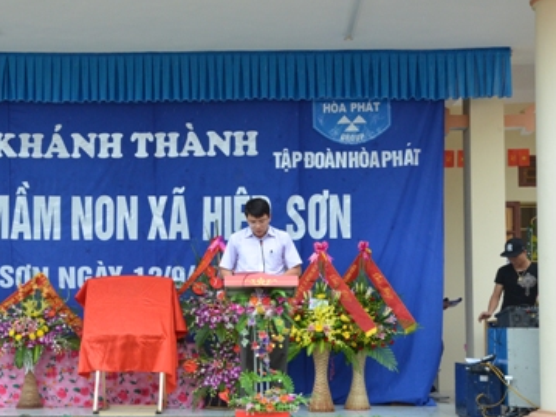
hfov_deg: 33.1
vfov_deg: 25.2
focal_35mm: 58
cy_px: 244
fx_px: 931
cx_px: 225
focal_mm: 30
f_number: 9
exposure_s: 1/320
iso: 1600
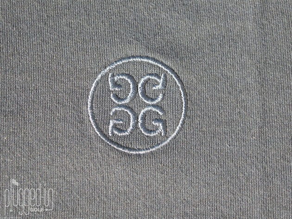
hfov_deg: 9.9
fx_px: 1686
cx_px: 146
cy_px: 110
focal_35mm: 200
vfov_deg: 7.4
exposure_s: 1/200
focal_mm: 35.8
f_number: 5.6
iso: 80
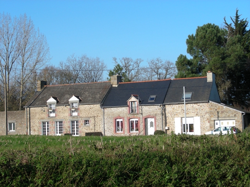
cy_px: 94
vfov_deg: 23.3
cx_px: 125
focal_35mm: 63
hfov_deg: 30.7
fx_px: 455
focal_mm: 10.5
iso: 50
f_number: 4
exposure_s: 1/404
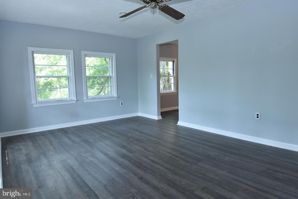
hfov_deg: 81.2
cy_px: 100
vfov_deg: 59.5
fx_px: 174
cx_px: 149
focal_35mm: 21
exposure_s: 1/100
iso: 800
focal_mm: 14
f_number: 5.6
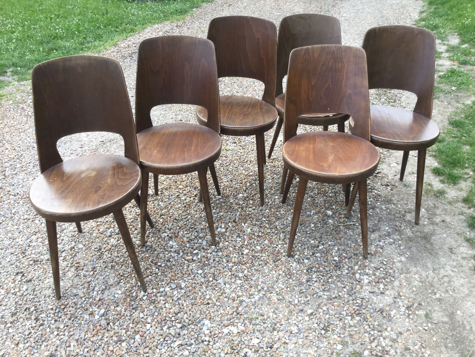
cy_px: 178
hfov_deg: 58.4
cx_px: 238
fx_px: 425
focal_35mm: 31
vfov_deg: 45.4
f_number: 2.4
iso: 40
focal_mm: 3.3
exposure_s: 1/100
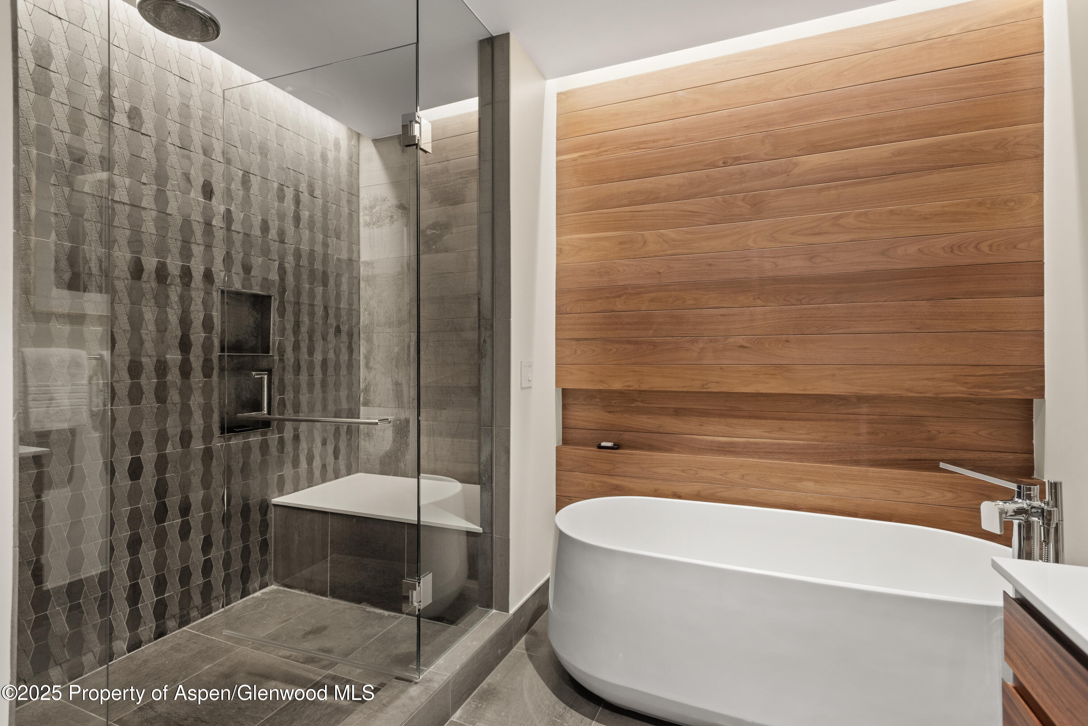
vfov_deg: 70.5
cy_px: 363
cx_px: 544
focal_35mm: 17
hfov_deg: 93.3
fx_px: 514
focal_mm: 17
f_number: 7.1
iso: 400
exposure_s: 1/5
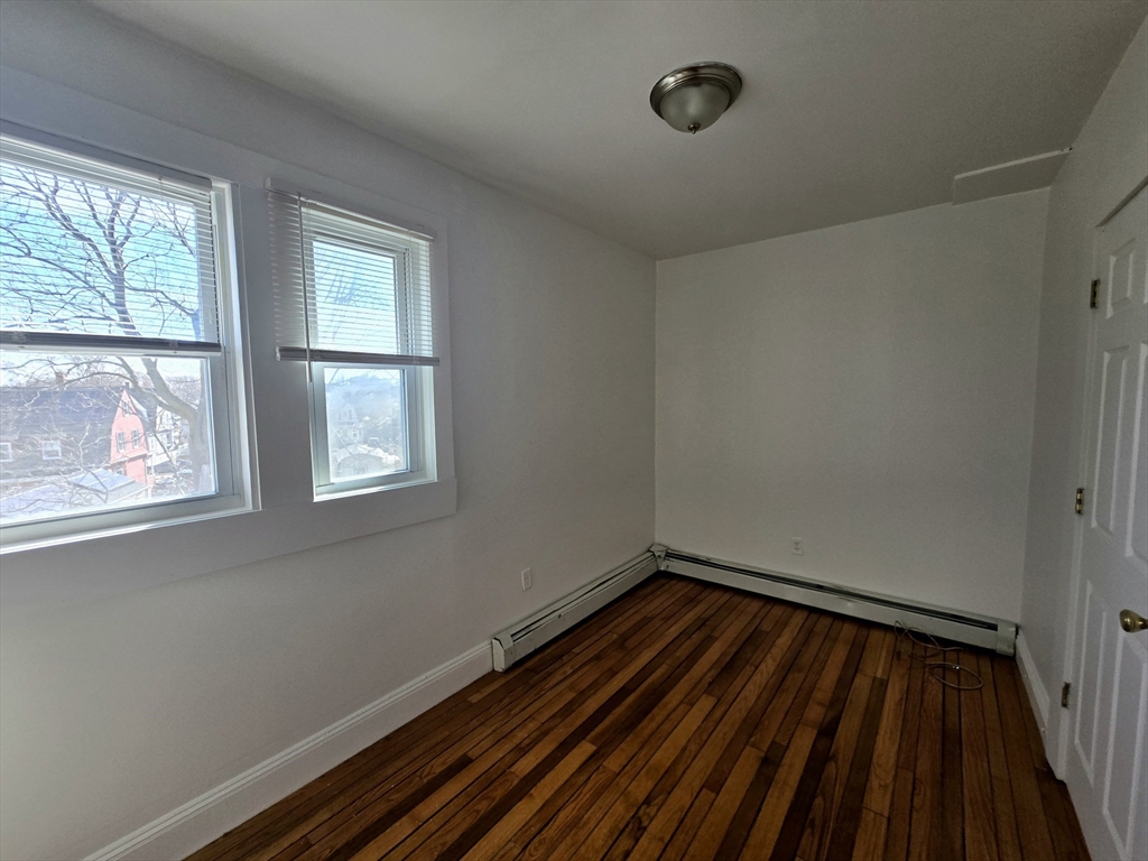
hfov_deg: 106.2
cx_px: 574
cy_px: 430
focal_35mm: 13
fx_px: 431
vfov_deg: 89.9
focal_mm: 2.2
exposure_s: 1/167
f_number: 2.2
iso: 50
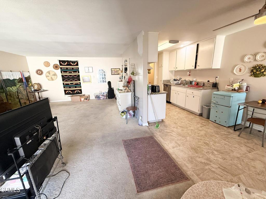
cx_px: 133
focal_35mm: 14
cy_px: 100
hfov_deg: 102.1
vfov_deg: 85.7
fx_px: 108
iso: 250
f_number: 2.2
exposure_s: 1/120
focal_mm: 2.22
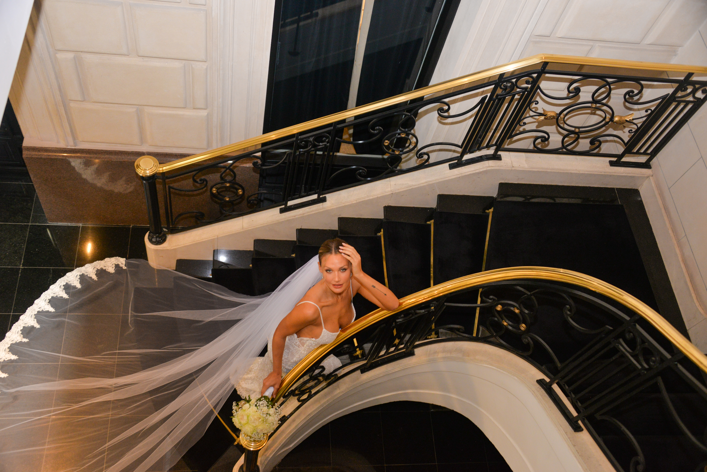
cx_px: 354
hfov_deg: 54.4
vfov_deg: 37.9
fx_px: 688
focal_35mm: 35
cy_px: 236
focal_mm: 35
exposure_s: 1/60
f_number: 4
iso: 800
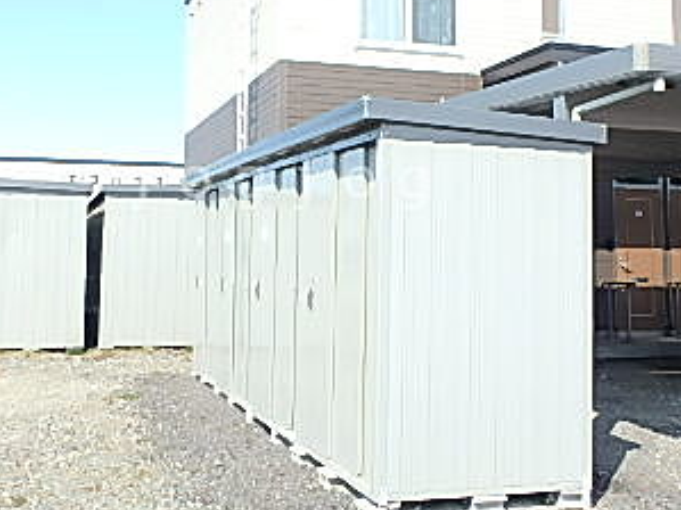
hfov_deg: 42.0
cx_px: 285
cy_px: 182
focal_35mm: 45
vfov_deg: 32.0
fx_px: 885
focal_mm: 3.7
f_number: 3.5
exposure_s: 1/500
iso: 125
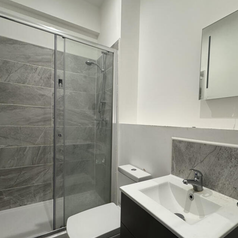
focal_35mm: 20
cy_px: 131
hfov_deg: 74.0
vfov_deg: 74.6
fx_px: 156
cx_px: 143
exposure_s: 1/100
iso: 250
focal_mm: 2.22
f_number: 2.2
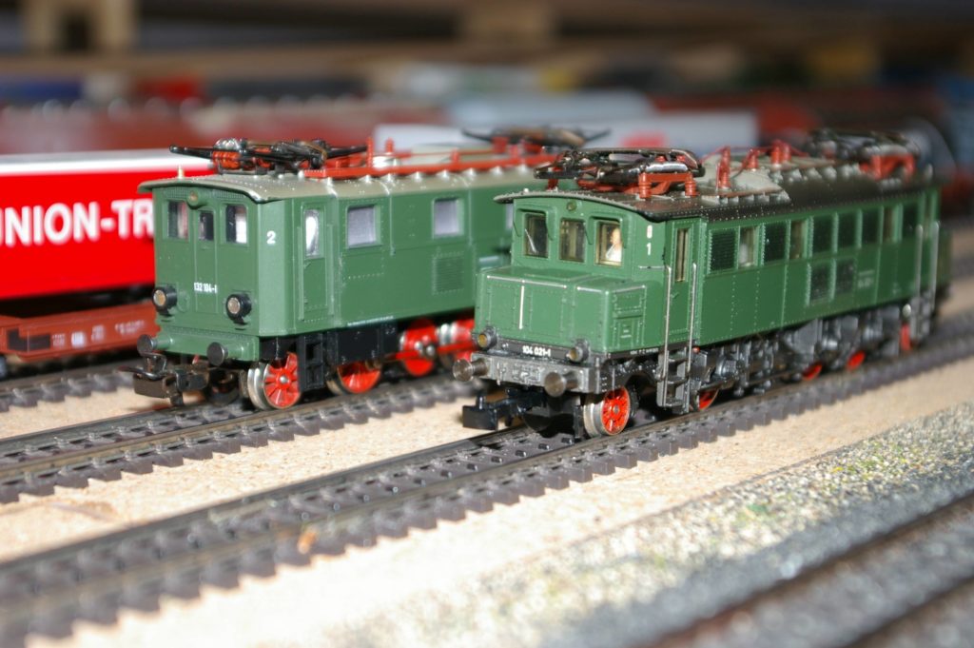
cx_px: 487
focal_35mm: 68
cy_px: 324
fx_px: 1825
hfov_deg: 29.9
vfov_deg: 20.1
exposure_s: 1/60
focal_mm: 45
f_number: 4.5
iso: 200
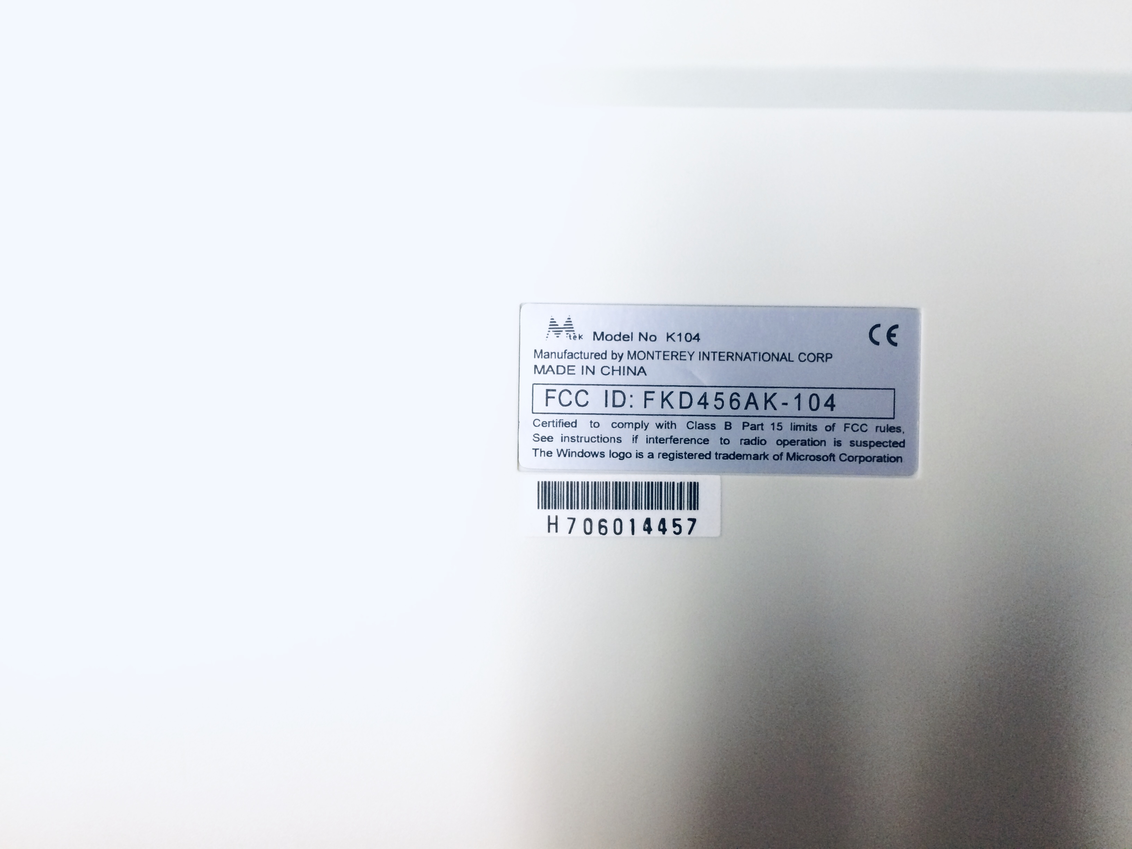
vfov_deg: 48.2
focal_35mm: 29
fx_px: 948
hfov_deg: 61.7
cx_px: 566
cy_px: 424
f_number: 2.2
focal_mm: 4.15
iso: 125
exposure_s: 1/30
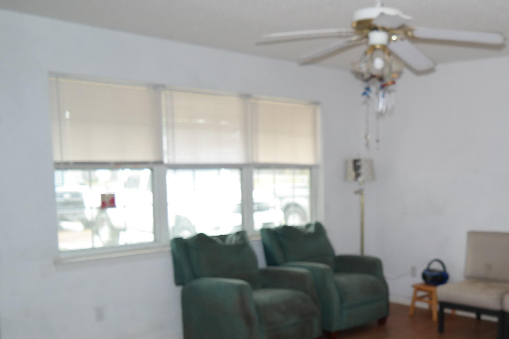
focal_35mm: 41
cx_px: 378
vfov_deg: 32.1
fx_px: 580
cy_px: 245
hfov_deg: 45.8
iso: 400
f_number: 3.5
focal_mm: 18
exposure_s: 1/40
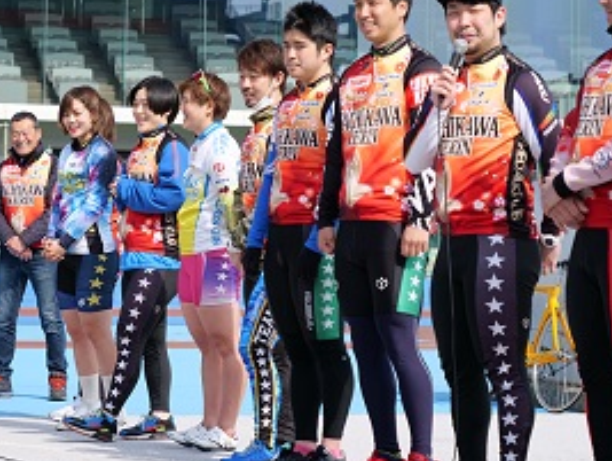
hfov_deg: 12.7
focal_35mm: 155
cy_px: 187
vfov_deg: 9.6
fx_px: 2744
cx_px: 251
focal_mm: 60
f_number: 4
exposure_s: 1/1000
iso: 200
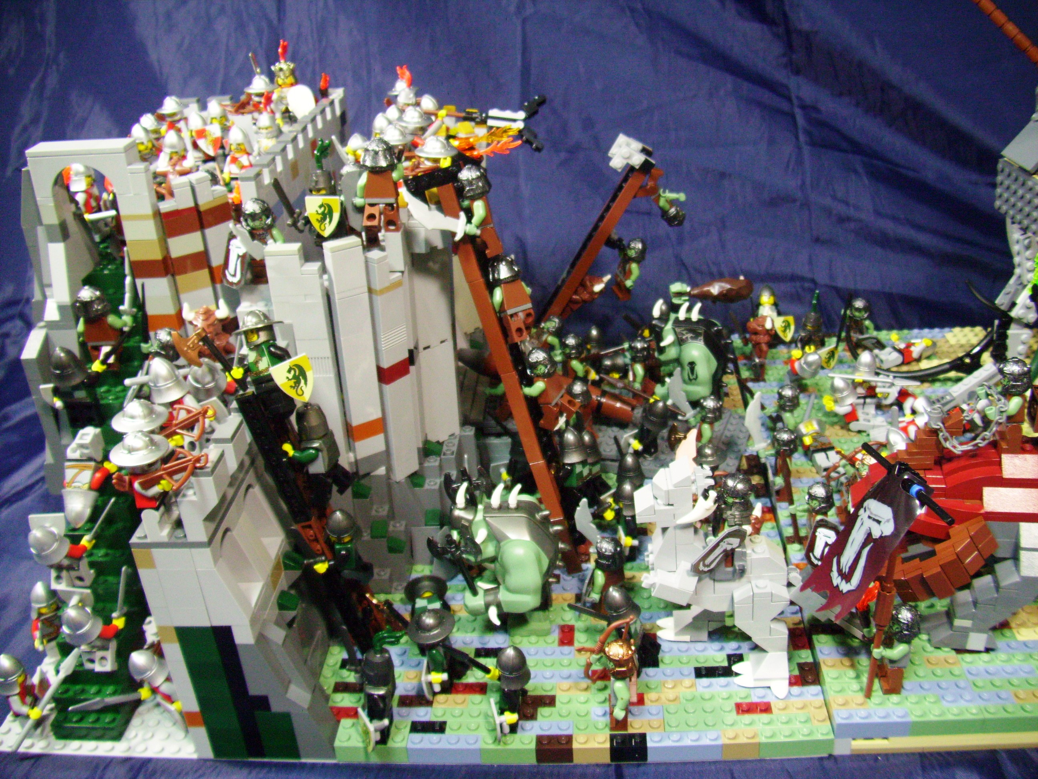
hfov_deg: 56.8
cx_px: 519
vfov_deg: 44.2
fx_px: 960
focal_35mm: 32
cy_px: 390
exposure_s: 1/8
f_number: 2.9
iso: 160
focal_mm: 5.7
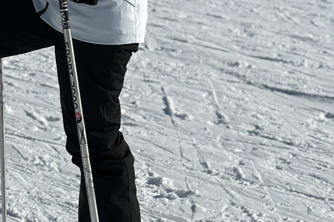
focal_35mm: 149
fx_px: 1382
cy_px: -24
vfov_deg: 9.1
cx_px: -17
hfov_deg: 13.5
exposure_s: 1/18868
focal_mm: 6.86
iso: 100
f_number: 1.78
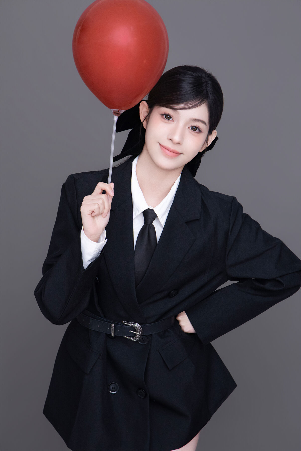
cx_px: 150
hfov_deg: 13.2
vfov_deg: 19.6
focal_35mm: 104
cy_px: 226
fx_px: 1304
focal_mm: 105
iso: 3200
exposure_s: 1/50
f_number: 8
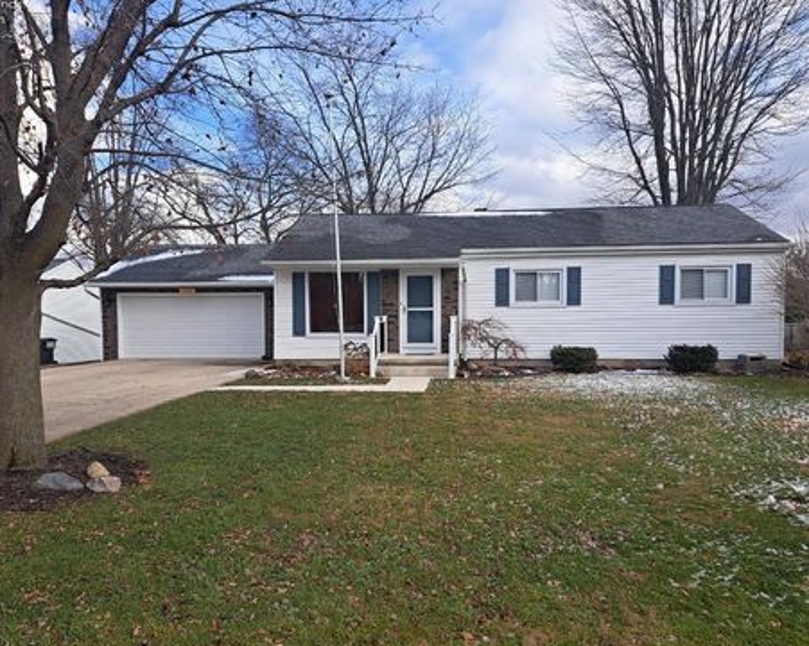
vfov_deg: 54.9
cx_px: 416
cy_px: 333
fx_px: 622
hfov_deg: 66.1
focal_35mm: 26
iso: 50
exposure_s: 1/1057
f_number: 1.8
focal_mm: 5.23
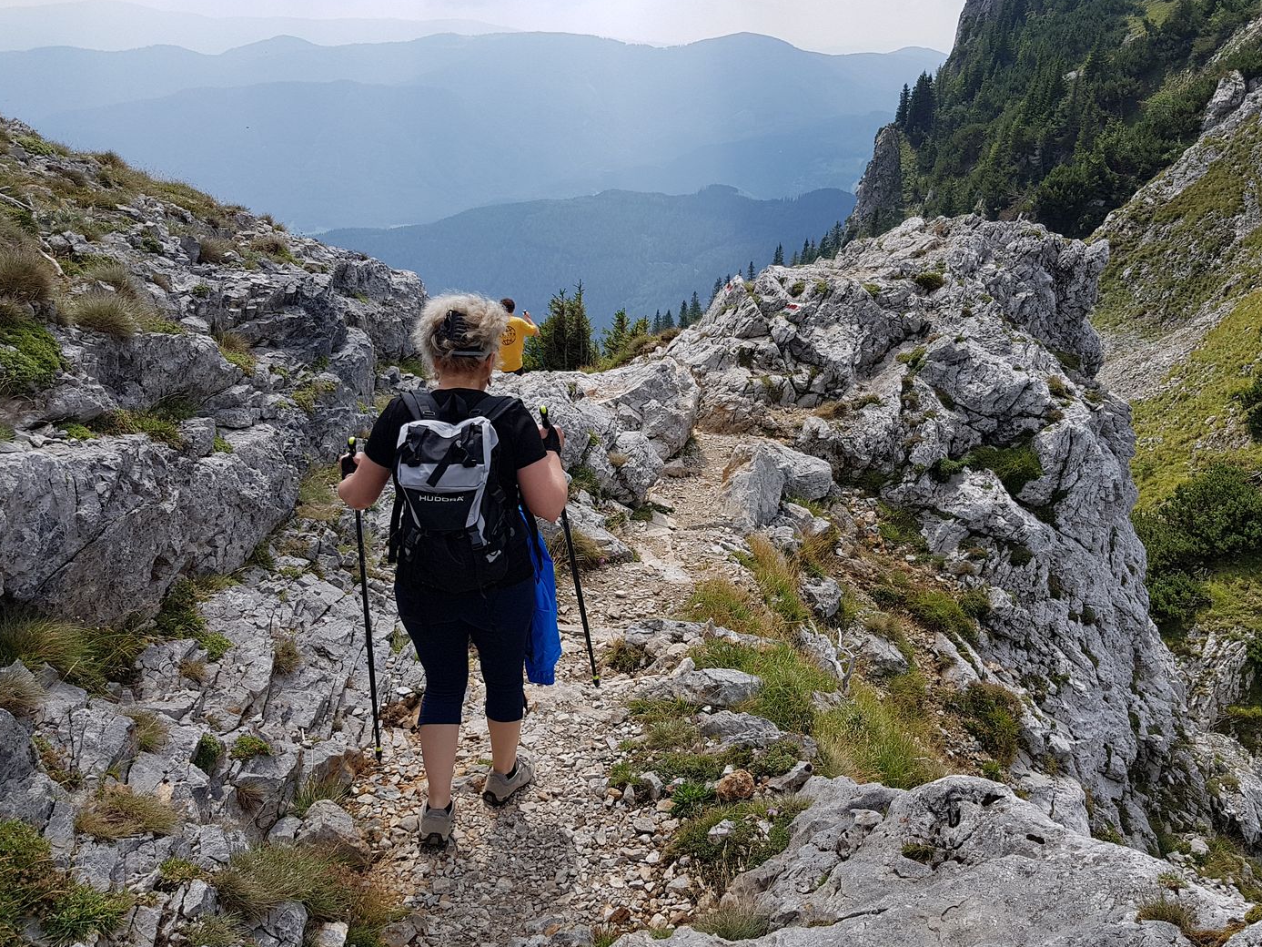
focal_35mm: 30
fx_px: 1094
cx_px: 692
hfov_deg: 59.9
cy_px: 461
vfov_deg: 46.8
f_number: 1.7
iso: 50
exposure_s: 1/2656
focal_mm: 4.2
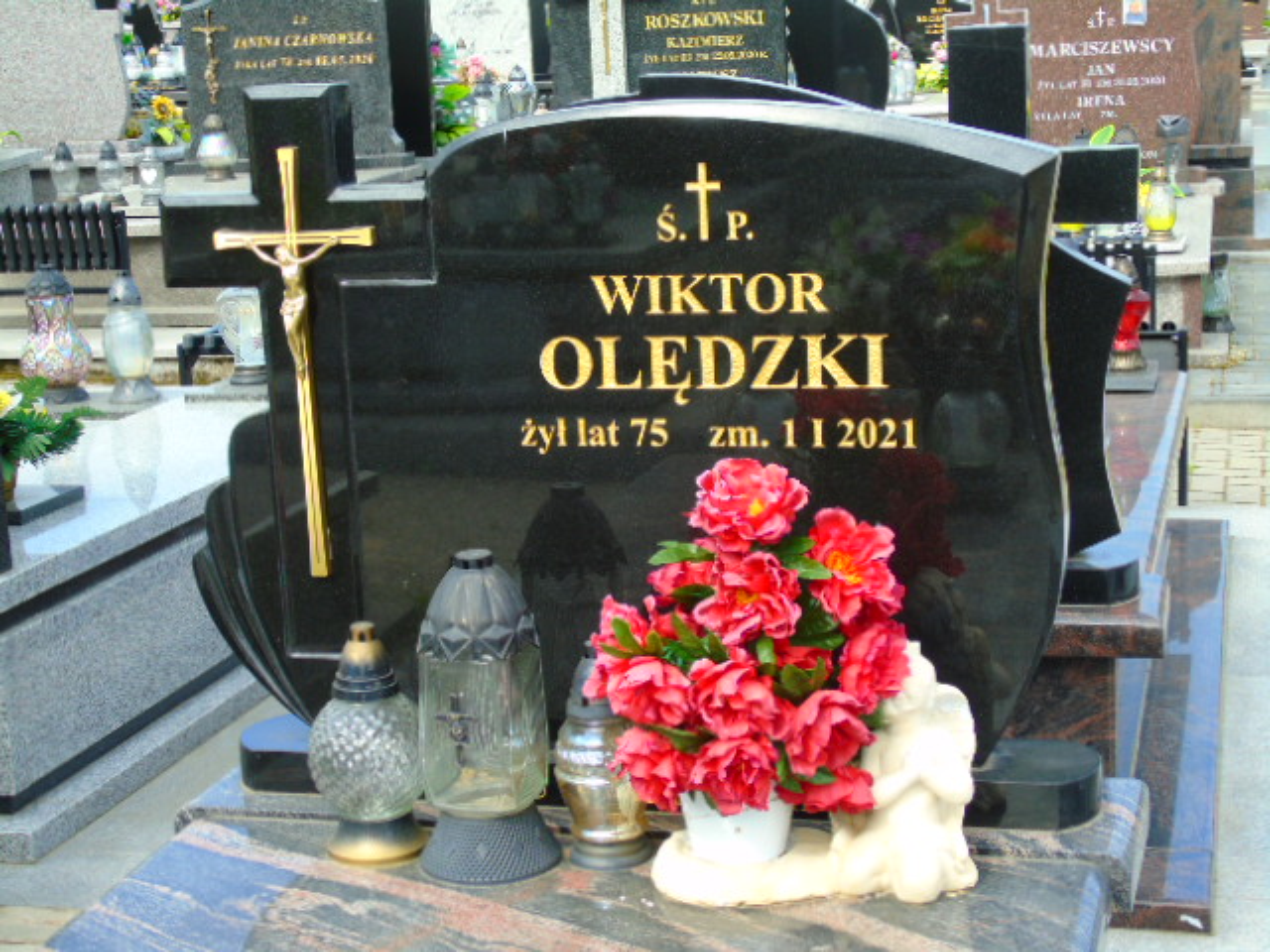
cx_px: 635
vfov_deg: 23.7
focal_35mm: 62
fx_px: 2275
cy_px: 476
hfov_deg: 31.2
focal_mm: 11
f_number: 4.5
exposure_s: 1/160
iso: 80
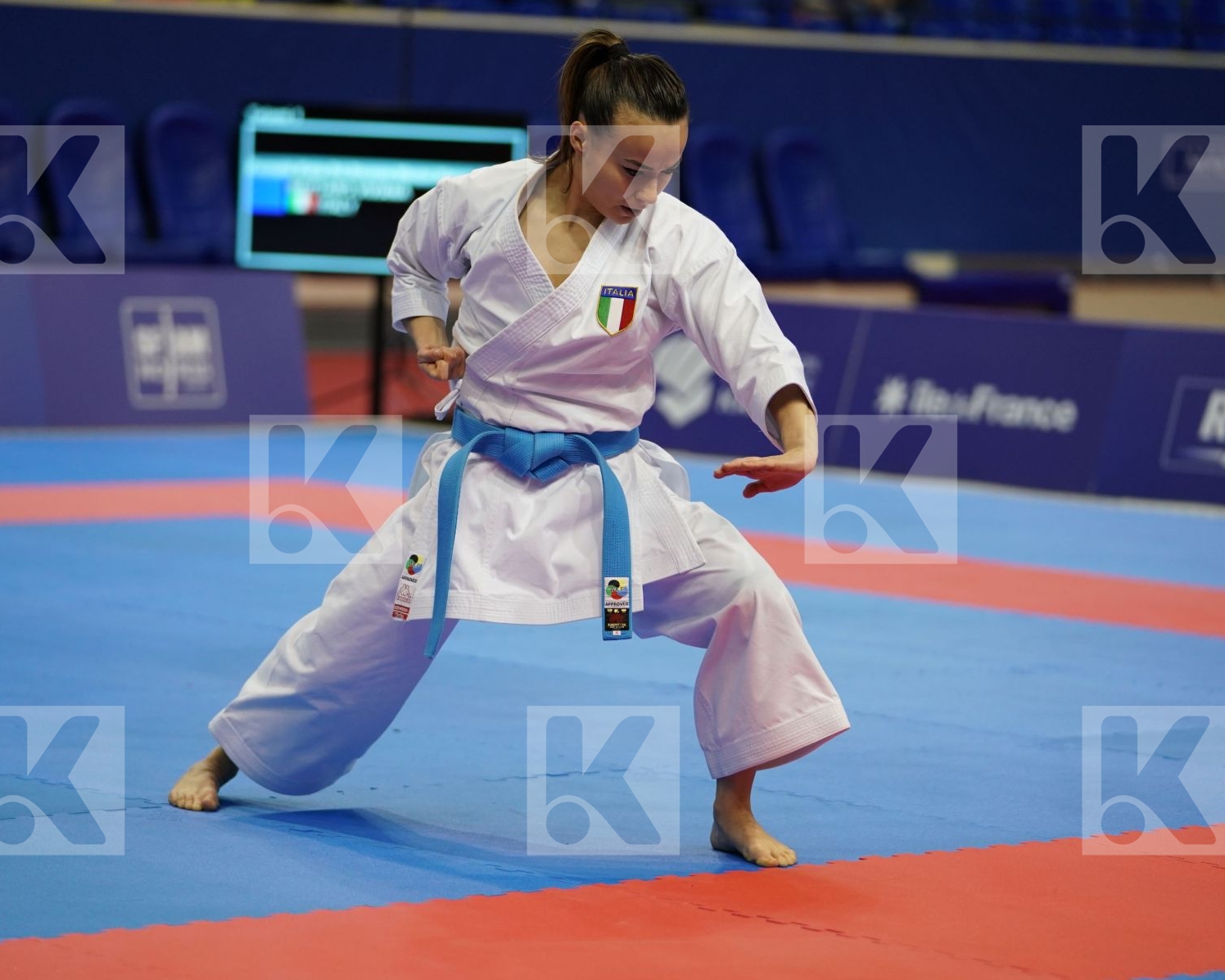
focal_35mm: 140
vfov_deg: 11.0
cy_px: 490
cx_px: 603
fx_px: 5076
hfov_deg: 13.8
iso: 1600
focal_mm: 124
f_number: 2.8
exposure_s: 1/500
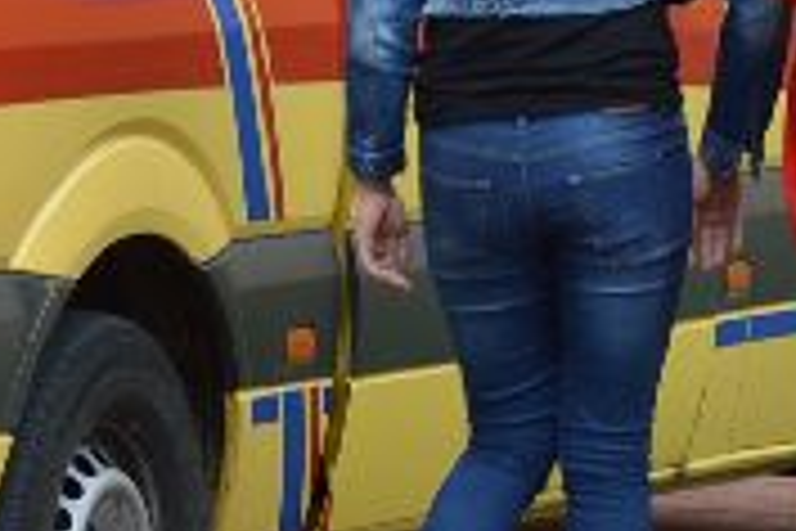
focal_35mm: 572
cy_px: -209
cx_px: 189
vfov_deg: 2.4
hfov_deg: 3.6
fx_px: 12647
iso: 100
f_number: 6.3
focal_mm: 66
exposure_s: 1/160
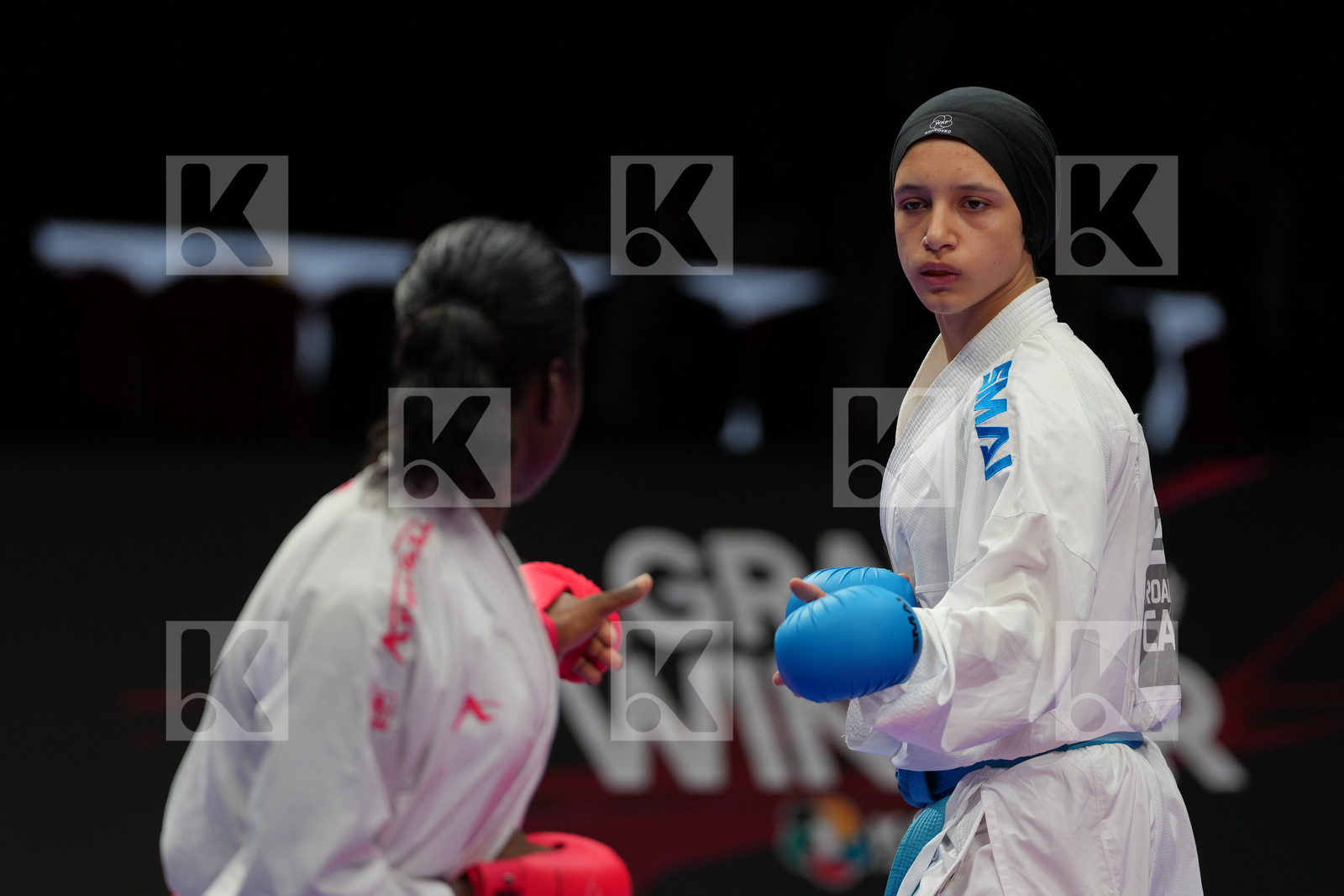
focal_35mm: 300
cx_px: 672
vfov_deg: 4.6
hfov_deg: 6.9
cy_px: 448
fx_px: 11197
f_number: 2.8
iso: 320
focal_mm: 200
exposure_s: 1/1000
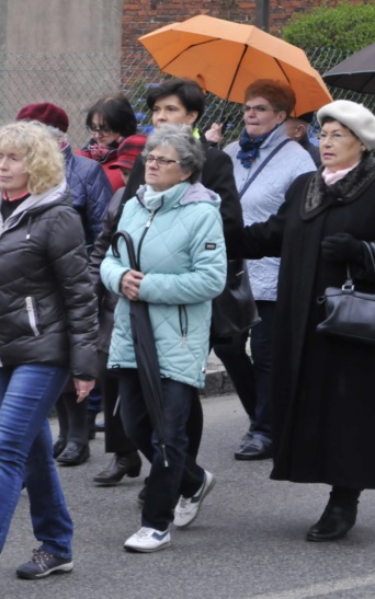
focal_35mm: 173
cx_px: -137
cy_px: 288
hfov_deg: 7.5
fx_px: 2828
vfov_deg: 12.1
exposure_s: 1/250
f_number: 5.3
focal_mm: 62
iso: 800
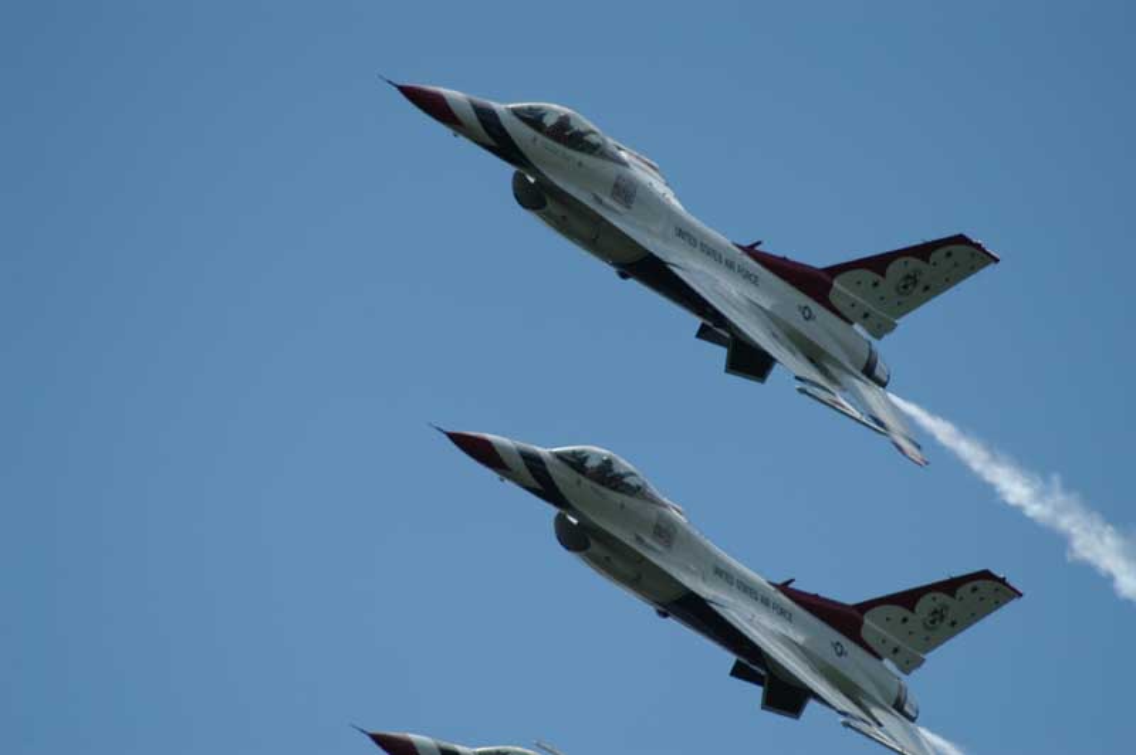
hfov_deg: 4.6
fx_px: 14188
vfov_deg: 3.0
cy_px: 378
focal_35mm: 450
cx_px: 568
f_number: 5.6
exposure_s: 1/1500
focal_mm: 300
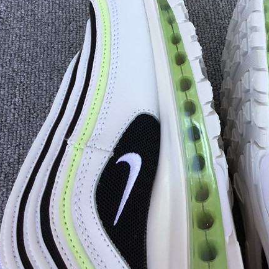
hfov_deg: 29.1
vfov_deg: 29.7
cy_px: 74
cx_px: 231
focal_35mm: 57
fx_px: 501
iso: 25
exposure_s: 1/270
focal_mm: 3.3
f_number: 2.4
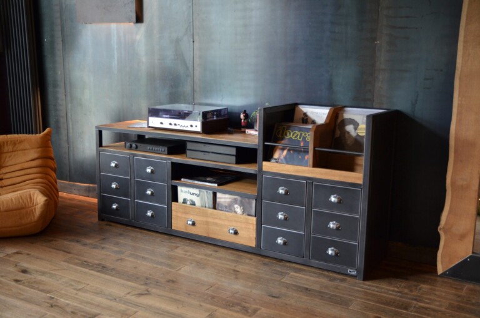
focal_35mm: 44
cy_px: 159
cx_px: 240
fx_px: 579
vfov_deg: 30.7
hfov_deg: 45.0
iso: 800
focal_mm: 29
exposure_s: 1/100
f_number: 2.8
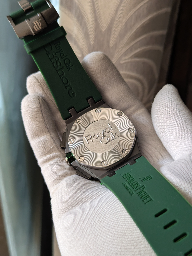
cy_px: 128
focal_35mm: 48
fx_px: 354
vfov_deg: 39.6
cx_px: 96
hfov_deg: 30.3
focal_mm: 6.81
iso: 171
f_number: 1.85
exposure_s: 1/174
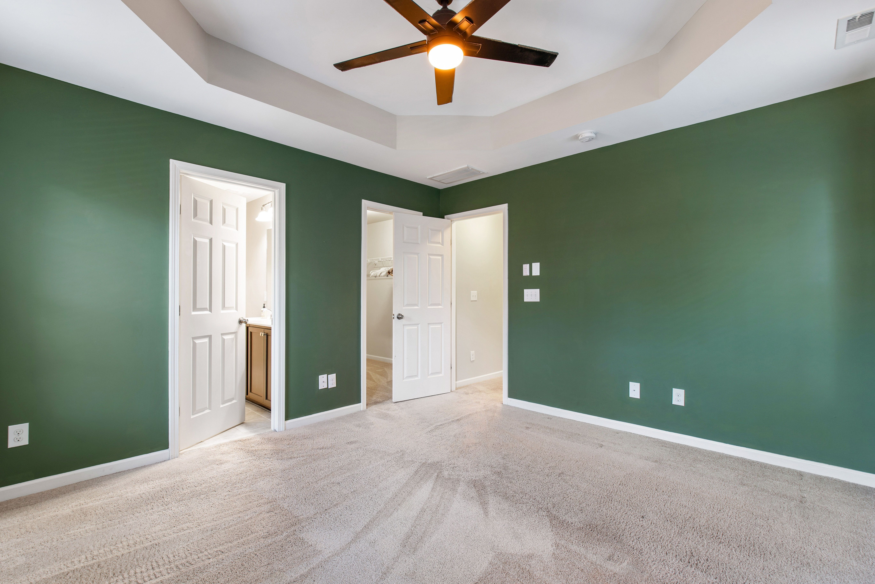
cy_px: 292
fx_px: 365
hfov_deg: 100.4
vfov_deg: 77.3
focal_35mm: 15
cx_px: 438
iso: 100
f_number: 8
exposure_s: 1.6
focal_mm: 10
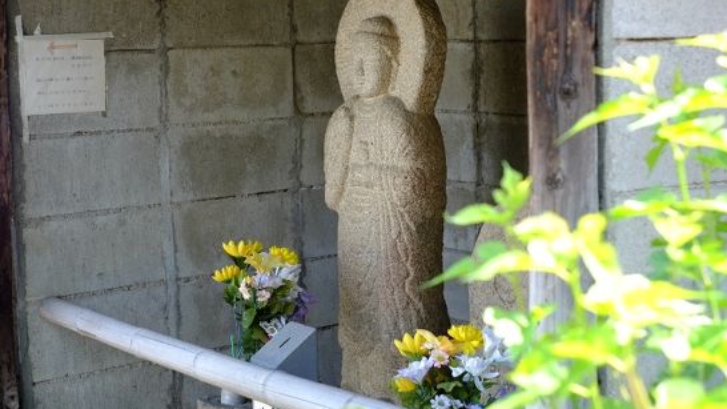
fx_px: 1272
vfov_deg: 18.2
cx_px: 379
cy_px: 127
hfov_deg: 31.9
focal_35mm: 66
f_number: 4
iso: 200
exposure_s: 1/125
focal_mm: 35
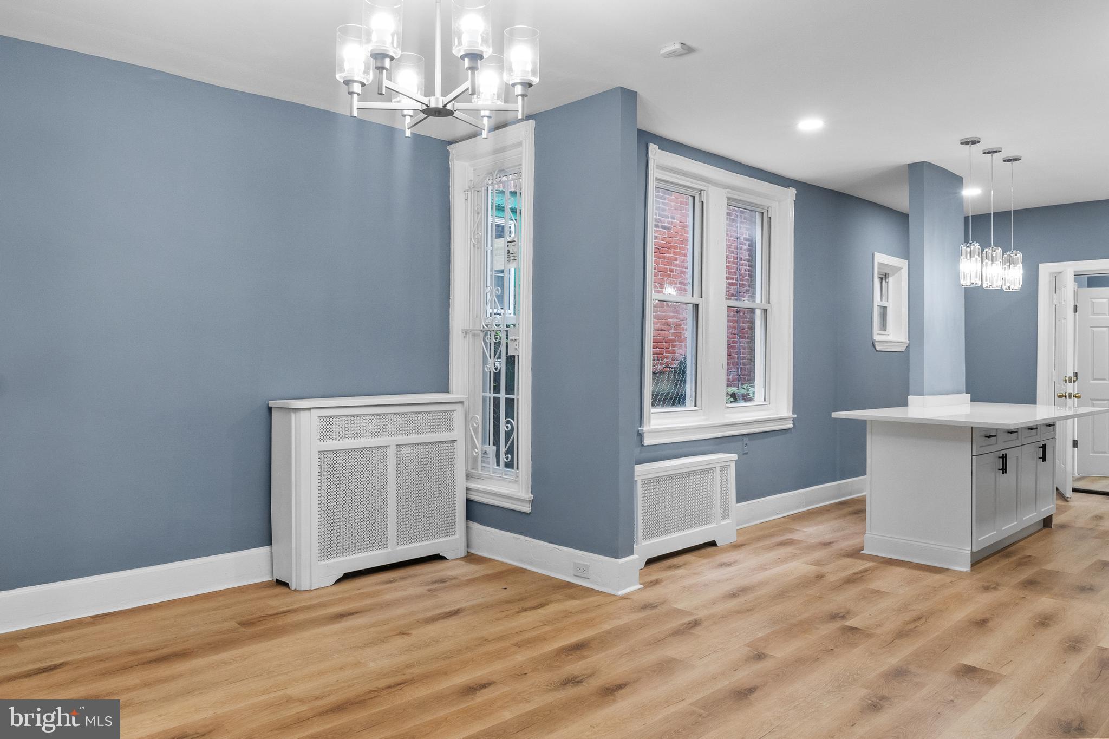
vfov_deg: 53.1
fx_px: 739
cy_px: 370
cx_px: 554
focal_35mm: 24
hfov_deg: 73.7
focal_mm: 16
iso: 800
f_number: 8
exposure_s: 1/5
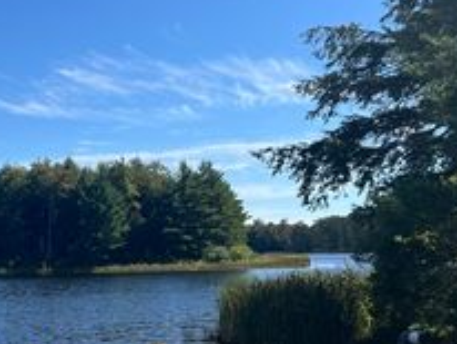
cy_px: 279
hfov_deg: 28.4
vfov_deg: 23.0
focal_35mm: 63
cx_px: -24
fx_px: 833
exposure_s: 1/3311
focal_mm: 5.1
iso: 50
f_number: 1.6
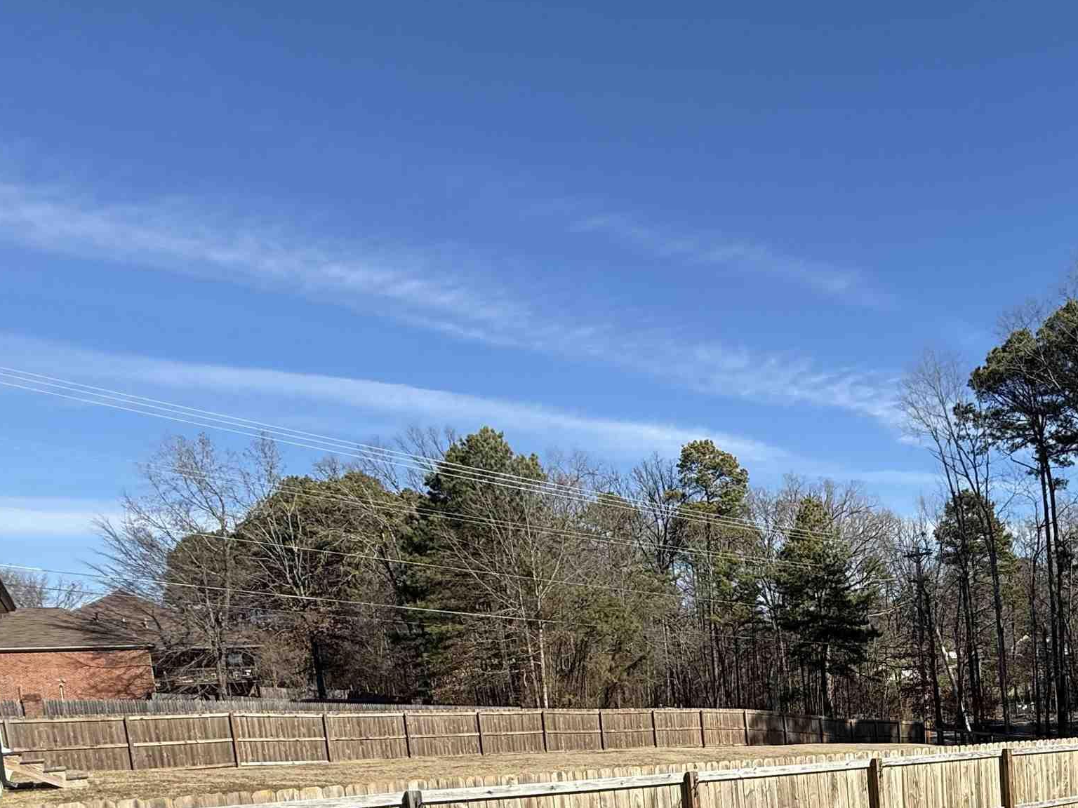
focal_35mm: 28
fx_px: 872
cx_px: 924
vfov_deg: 44.4
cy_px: 754
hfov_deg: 56.7
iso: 50
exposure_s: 1/1745
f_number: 2.2
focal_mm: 2.22
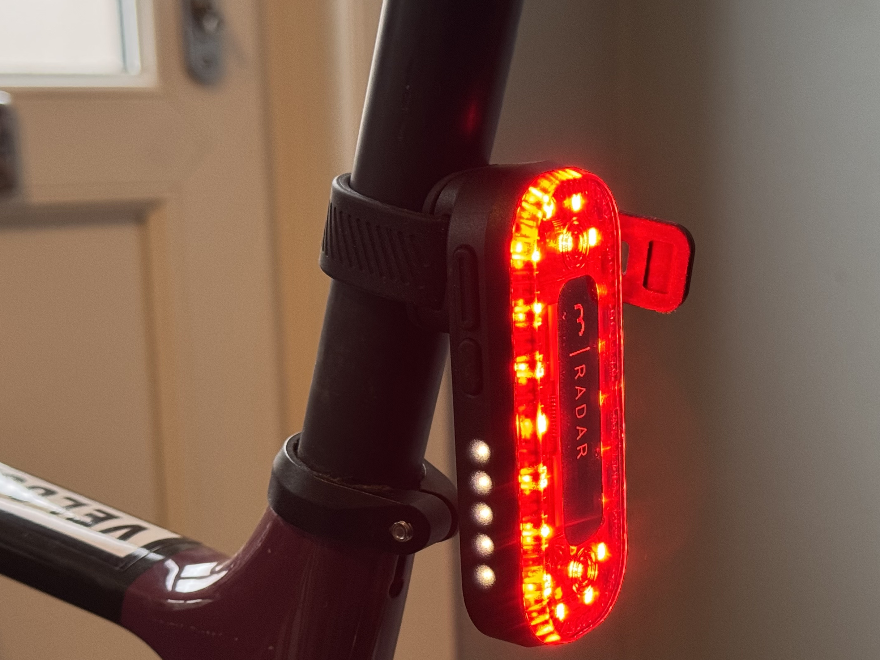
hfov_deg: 28.4
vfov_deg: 21.5
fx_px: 1729
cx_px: 590
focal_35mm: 68
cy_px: 463
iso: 320
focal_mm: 6.76
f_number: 1.78
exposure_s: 1/40
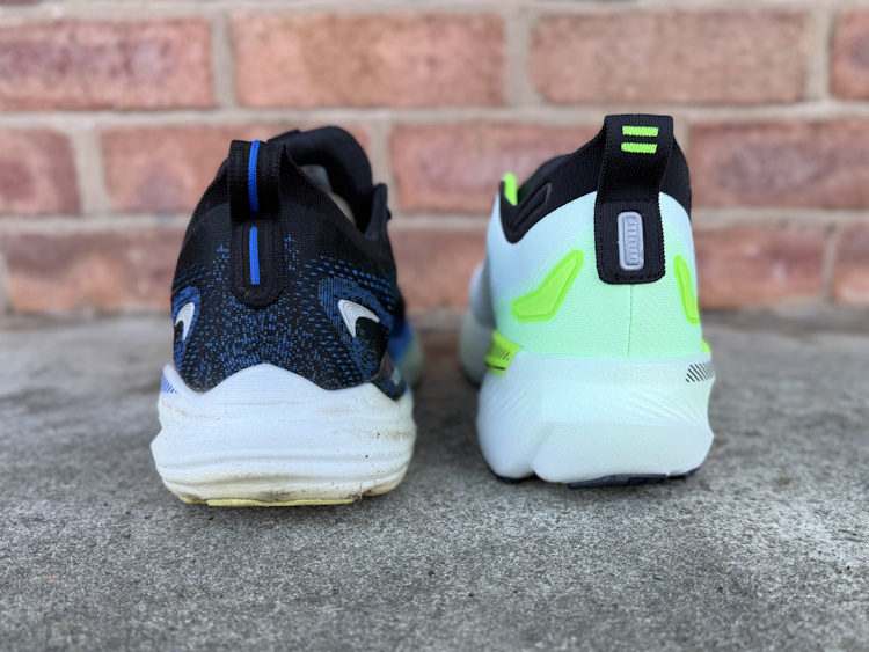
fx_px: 603
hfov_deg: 71.6
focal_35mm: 24
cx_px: 434
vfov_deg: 56.8
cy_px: 326
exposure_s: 1/187
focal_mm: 6.76
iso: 64
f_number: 1.78
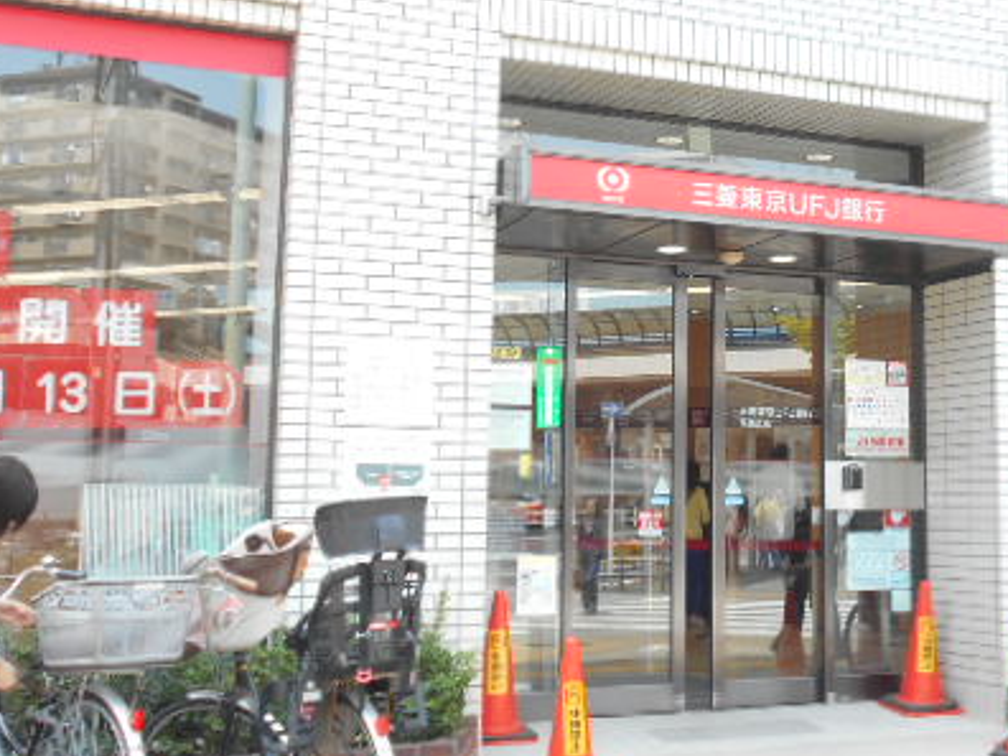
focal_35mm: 55
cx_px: 756
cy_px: 285
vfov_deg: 26.5
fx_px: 1602
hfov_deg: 34.2
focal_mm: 5.8
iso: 80
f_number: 3.6
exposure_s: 1/100
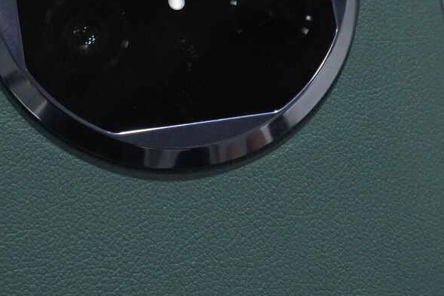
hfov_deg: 17.3
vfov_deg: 11.5
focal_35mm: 118
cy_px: 20
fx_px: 1456
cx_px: 217
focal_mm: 24
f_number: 5.6
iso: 1000
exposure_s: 1/125
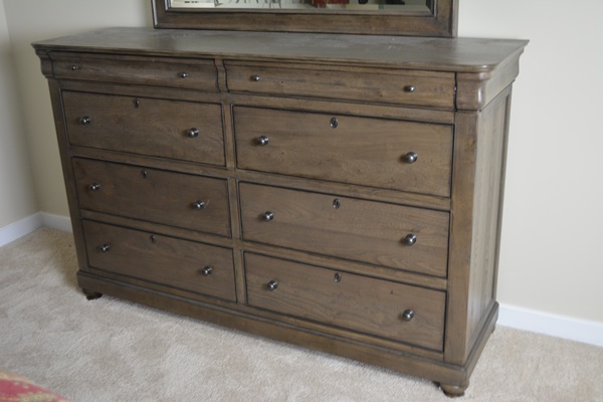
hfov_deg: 49.6
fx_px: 653
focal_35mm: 39
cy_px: 201
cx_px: 302
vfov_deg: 34.2
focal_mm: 26
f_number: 4.2
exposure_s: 1/30
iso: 800
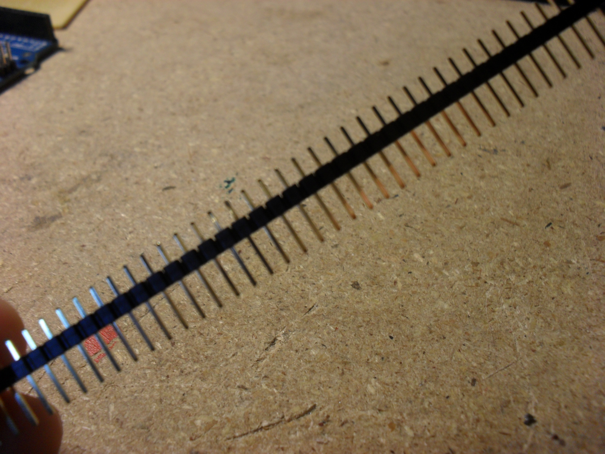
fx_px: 612
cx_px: 302
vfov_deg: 40.7
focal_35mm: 35
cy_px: 227
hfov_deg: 52.6
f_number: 3.2
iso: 100
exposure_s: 1/60
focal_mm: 6.3
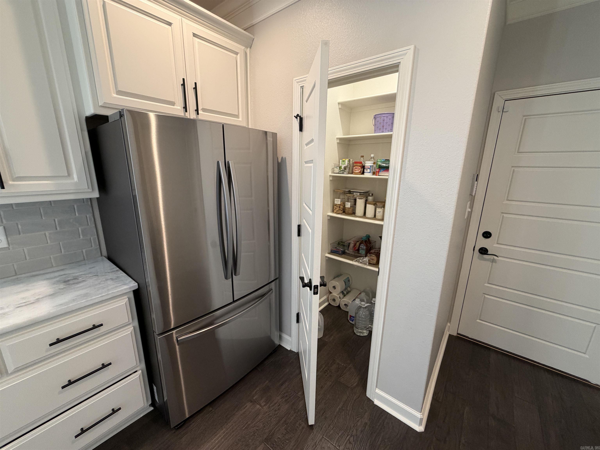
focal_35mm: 14
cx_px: 300
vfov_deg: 85.7
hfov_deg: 102.1
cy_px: 225
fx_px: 243
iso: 200
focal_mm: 2.22
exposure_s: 1/60
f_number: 2.2
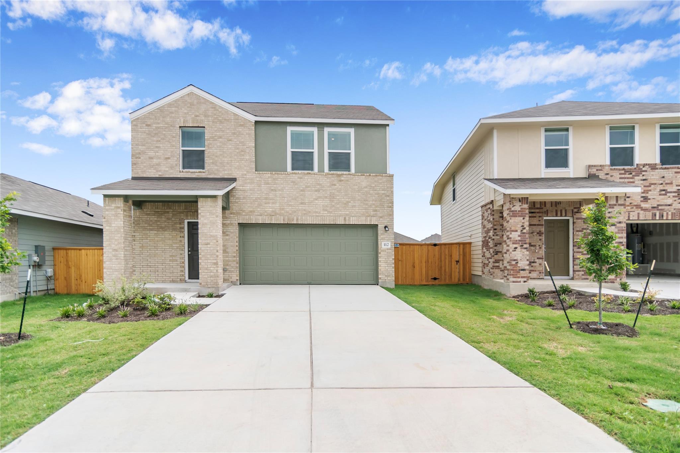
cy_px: 226
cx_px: 340
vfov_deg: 67.4
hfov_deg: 90.0
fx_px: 340
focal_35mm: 18
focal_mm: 12
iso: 125
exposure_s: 1/2000
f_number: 4
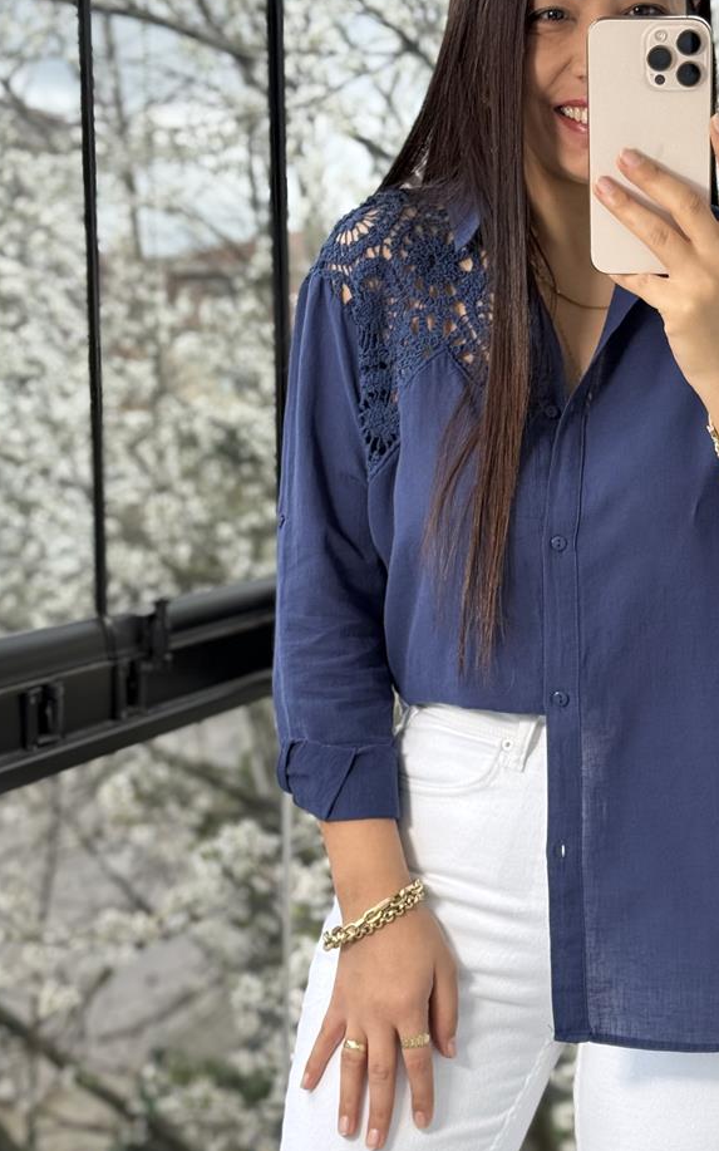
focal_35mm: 74
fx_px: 2320
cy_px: 559
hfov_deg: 17.4
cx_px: 615
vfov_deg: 27.8
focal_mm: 6.76
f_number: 1.78
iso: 80
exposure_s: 1/201
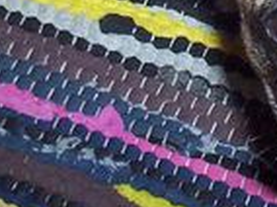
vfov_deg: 8.4
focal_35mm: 171
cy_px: -117
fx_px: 1366
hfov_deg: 11.1
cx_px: 424
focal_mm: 4.99
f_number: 4.5
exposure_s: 1/60
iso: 140
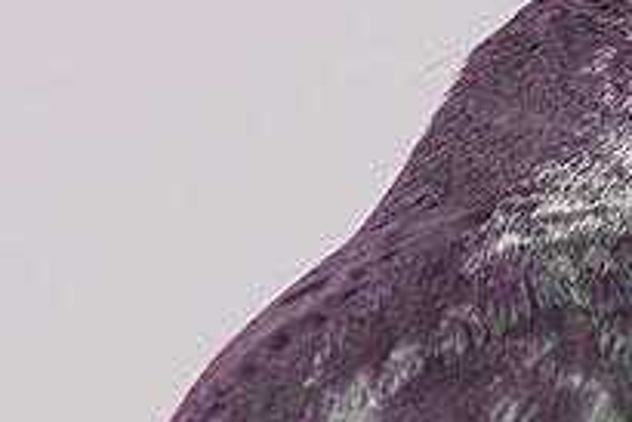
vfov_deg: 0.5
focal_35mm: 2925
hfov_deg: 0.7
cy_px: 254
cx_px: 672
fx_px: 51385
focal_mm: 1200
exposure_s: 1/1250
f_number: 13
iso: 2000
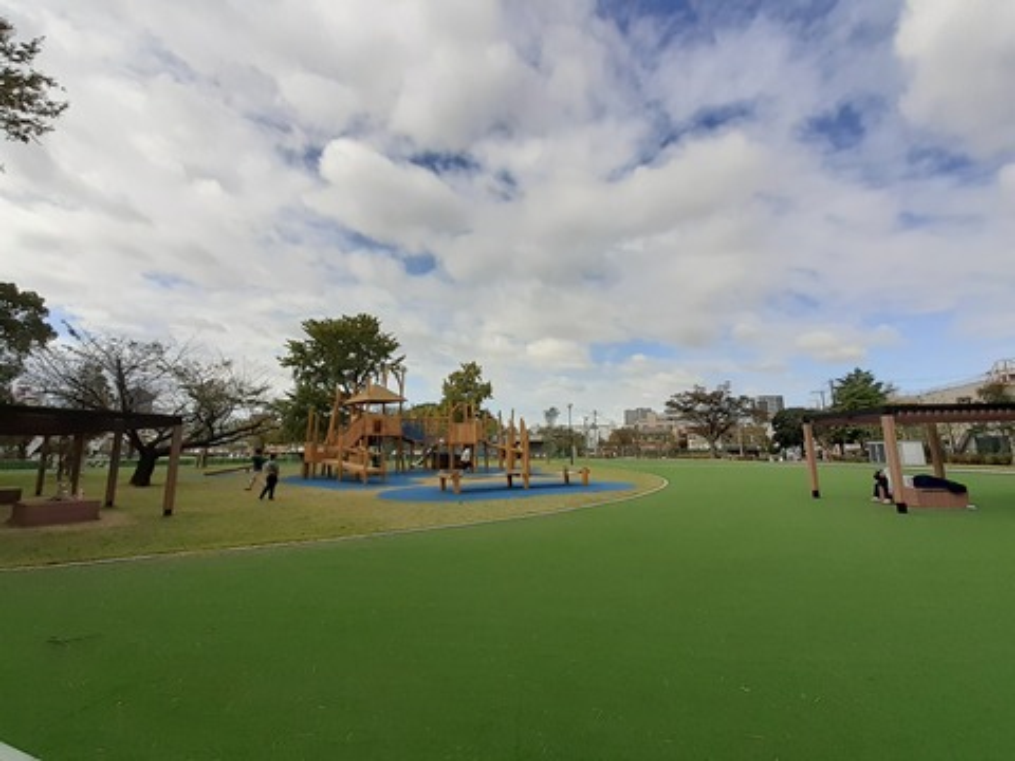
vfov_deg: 89.9
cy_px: 380
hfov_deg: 106.2
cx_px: 508
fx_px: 381
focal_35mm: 13
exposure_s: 1/1326
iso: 100
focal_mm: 1.13
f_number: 2.2
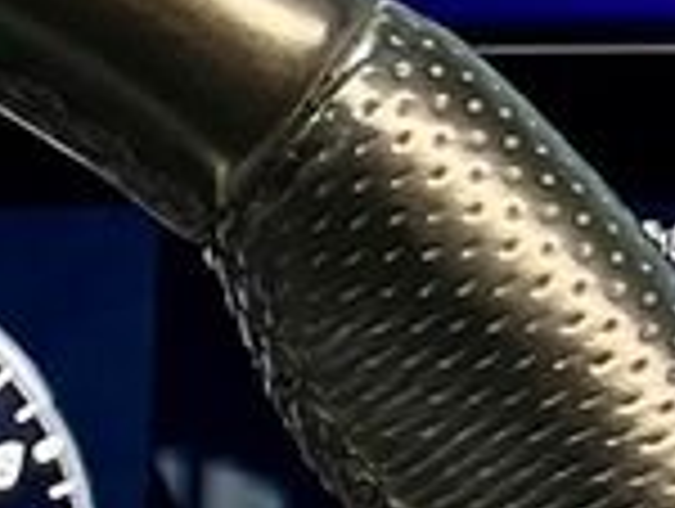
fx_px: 4062
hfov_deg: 8.8
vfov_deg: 6.7
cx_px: -832
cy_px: 1290
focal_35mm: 208
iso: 320
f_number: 1.5
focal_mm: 5.7
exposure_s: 1/55
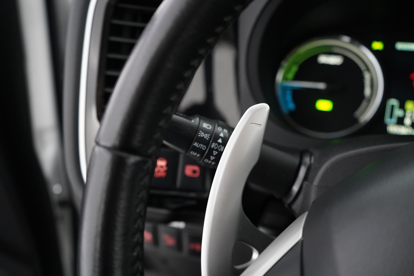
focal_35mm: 33
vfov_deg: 40.0
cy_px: 138
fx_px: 379
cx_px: 207
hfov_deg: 57.2
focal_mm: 33
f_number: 4
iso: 6400
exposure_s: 1/50
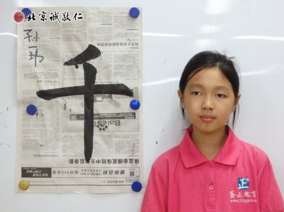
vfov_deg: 20.1
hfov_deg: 26.7
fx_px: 599
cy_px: 106
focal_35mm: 73
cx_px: 142
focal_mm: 13.1
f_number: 4.5
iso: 800
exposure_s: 1/50
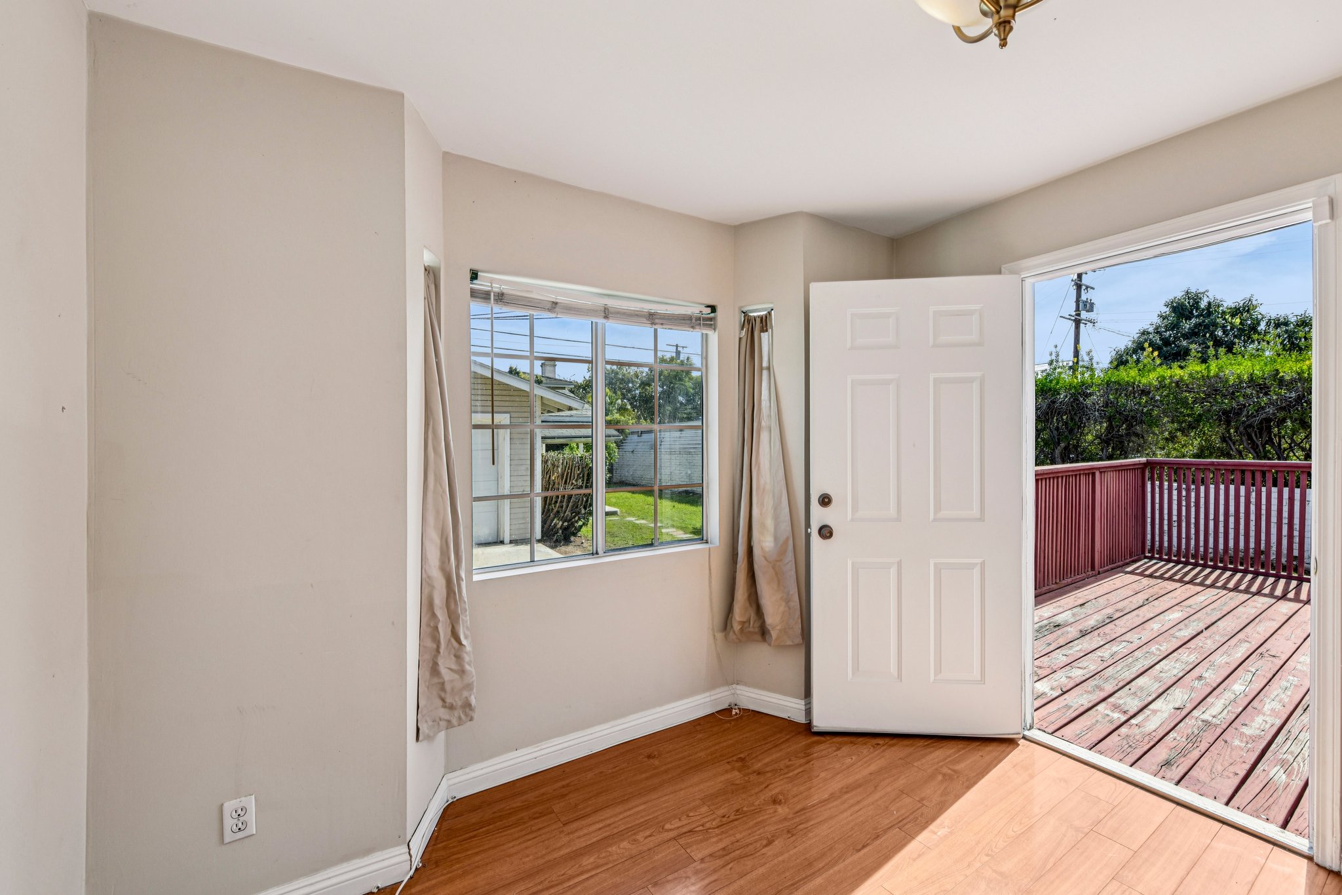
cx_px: 671
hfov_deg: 104.3
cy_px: 448
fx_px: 522
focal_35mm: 14
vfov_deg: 81.2
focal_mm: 14
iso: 400
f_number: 8
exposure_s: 1/320
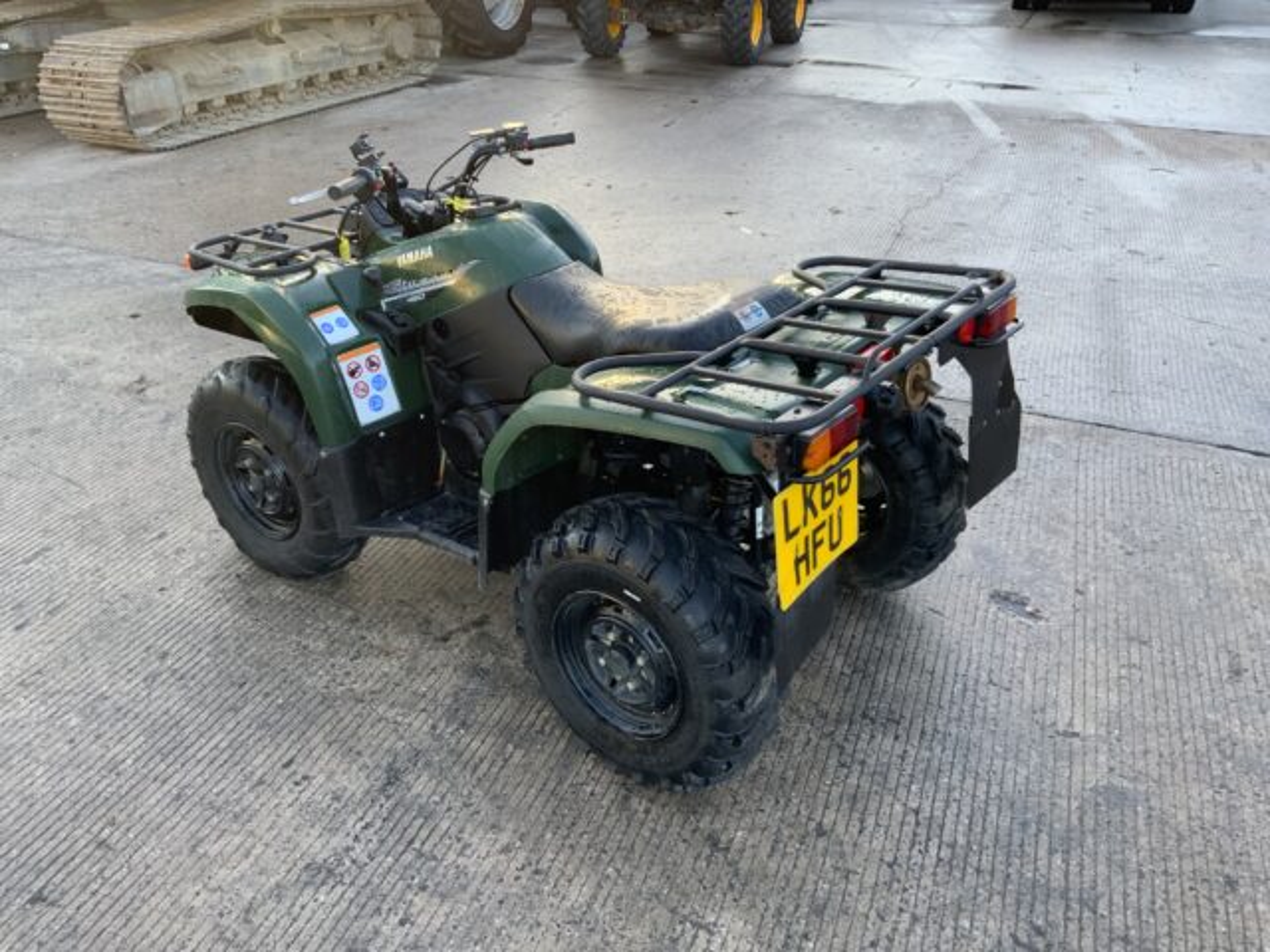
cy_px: 476
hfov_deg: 61.7
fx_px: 1064
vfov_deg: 48.2
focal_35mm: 29
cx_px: 635
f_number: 1.8
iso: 32
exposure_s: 1/122
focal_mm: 3
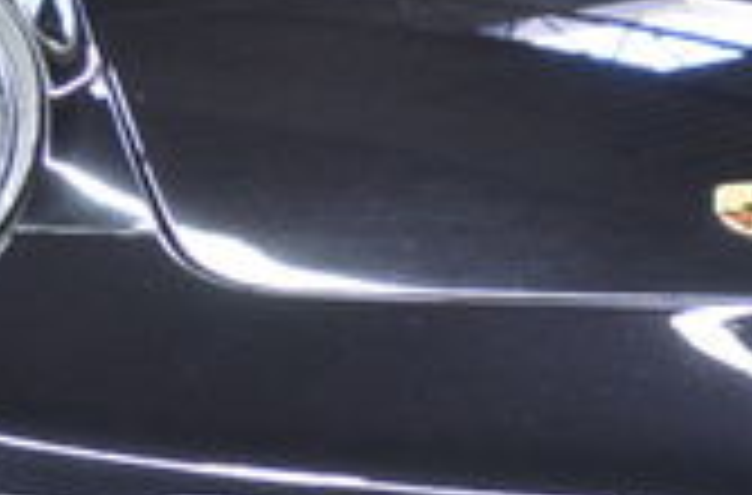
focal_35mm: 221
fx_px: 4599
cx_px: 757
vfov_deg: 6.2
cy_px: 176
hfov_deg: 9.3
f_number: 4.8
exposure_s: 1/30
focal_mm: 32
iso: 800
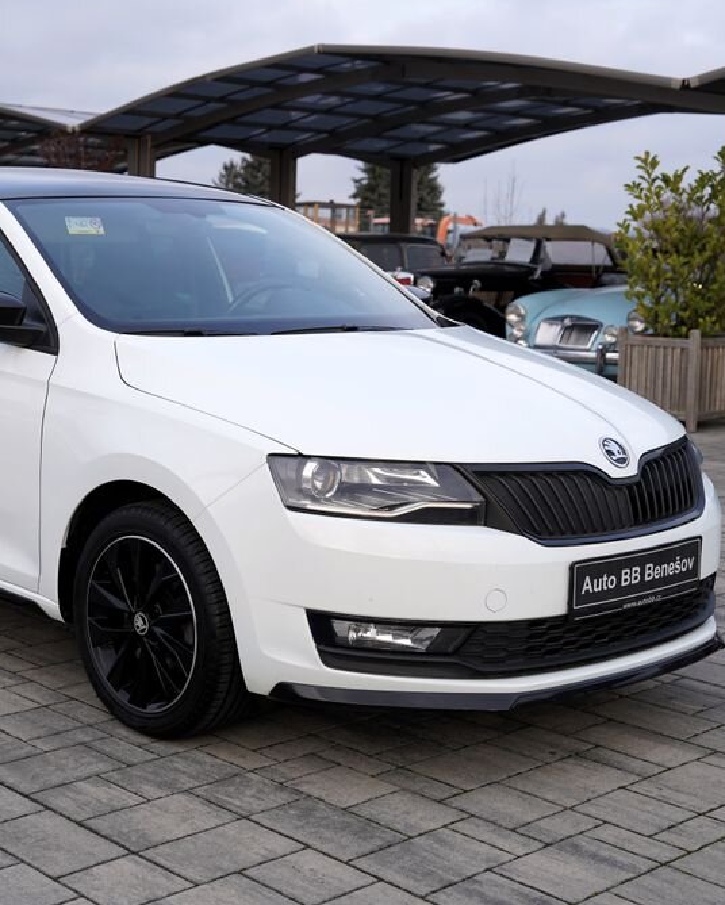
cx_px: 195
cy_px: 450
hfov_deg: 26.9
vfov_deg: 33.6
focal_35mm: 56
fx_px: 1501
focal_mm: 39
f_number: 4.5
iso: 100
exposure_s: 1/100
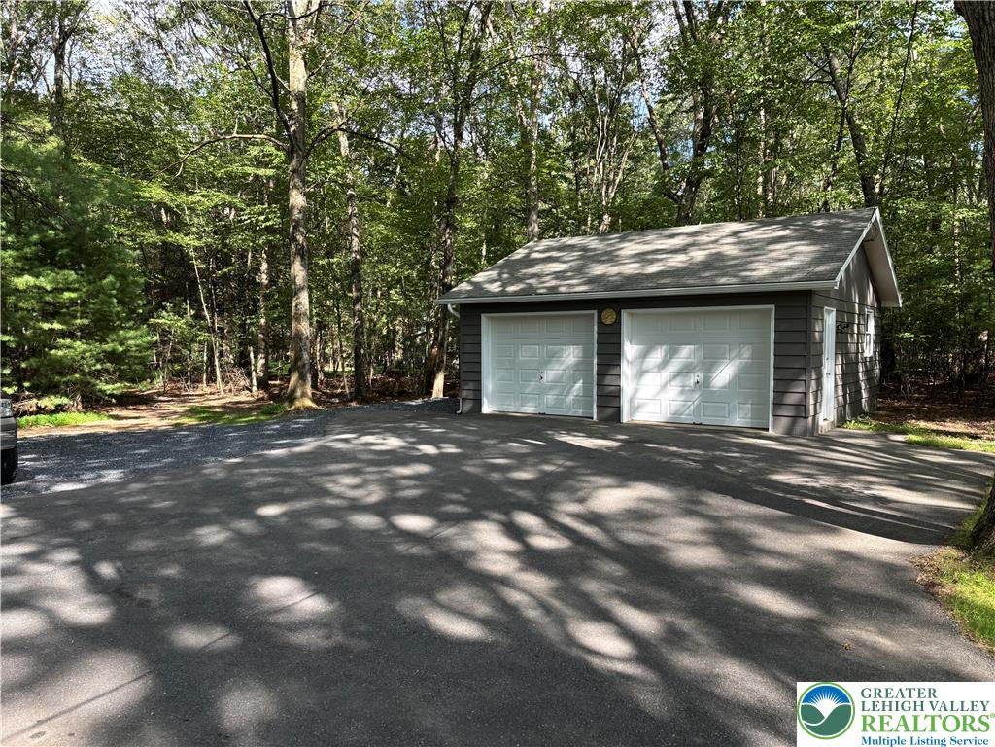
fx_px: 747
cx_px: 498
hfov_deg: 67.3
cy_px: 374
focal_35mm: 26
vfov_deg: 53.1
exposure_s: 1/206
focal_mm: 5.96
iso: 40
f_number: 1.6
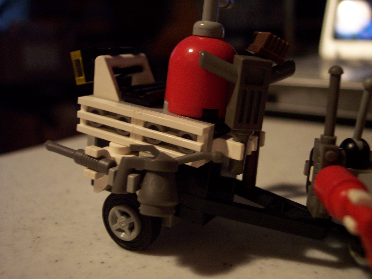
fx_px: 408
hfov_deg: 49.0
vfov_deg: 37.7
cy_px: 140
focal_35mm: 38
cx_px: 186
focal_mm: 8
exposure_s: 1/8
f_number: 2.8
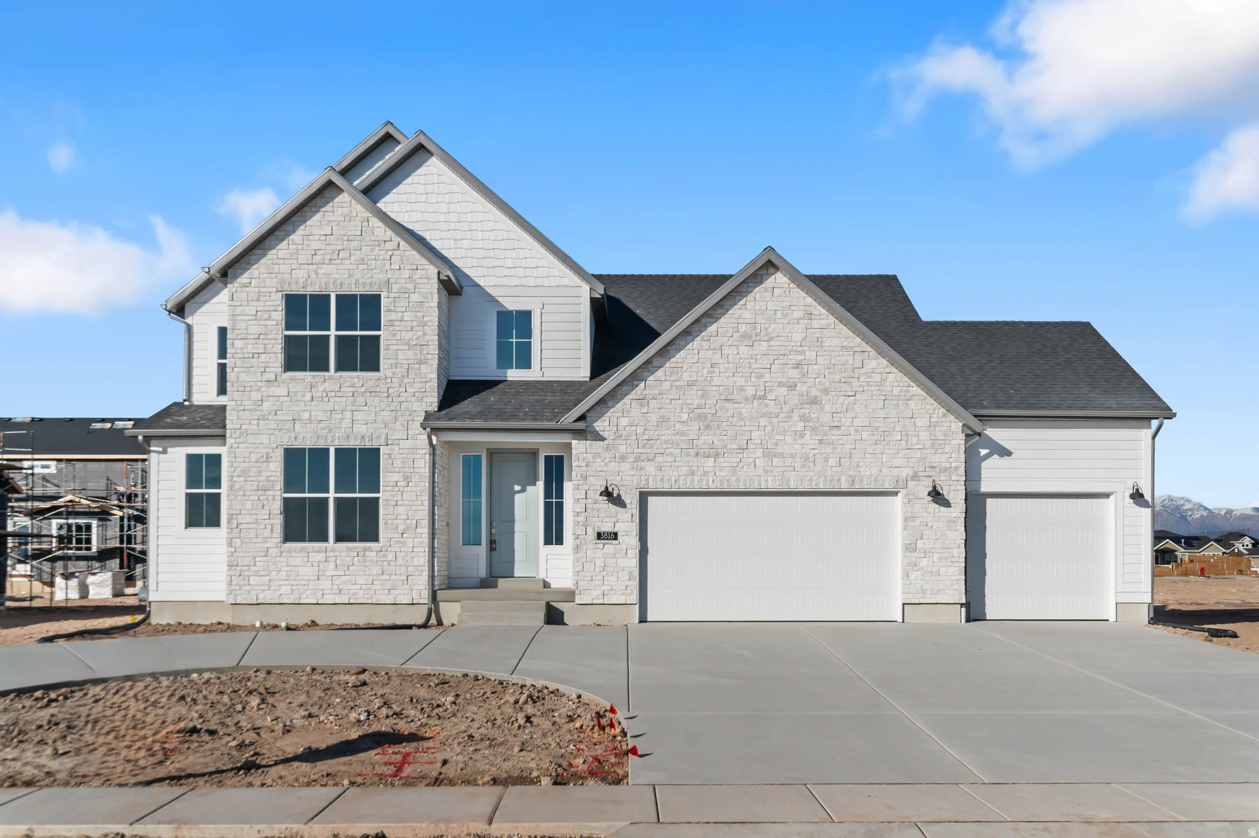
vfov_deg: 43.6
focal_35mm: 30
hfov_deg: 62.0
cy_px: 419
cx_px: 630
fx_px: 1049
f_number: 8
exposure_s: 1/500
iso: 320
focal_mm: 30
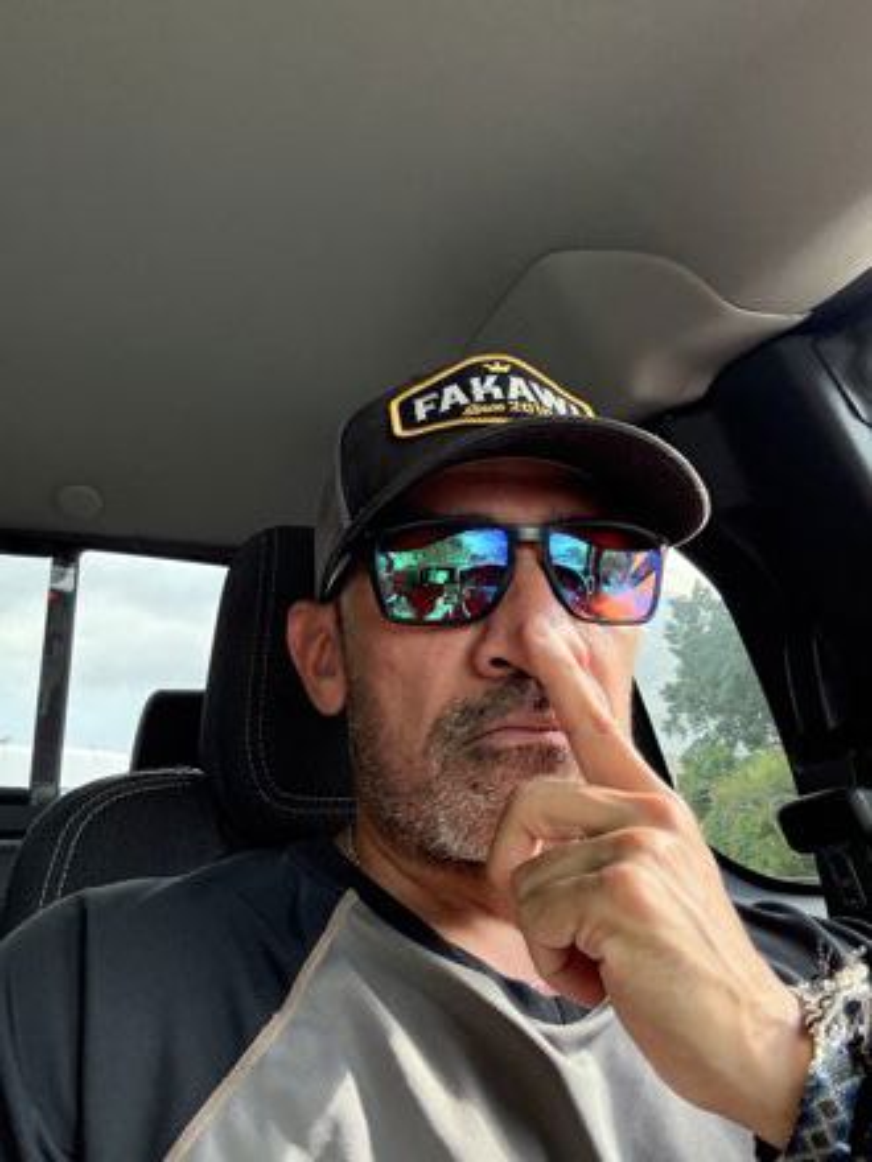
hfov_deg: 46.8
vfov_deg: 60.0
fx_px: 1008
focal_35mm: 30
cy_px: 581
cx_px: 436
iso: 80
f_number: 1.9
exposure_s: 1/92
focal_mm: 2.69
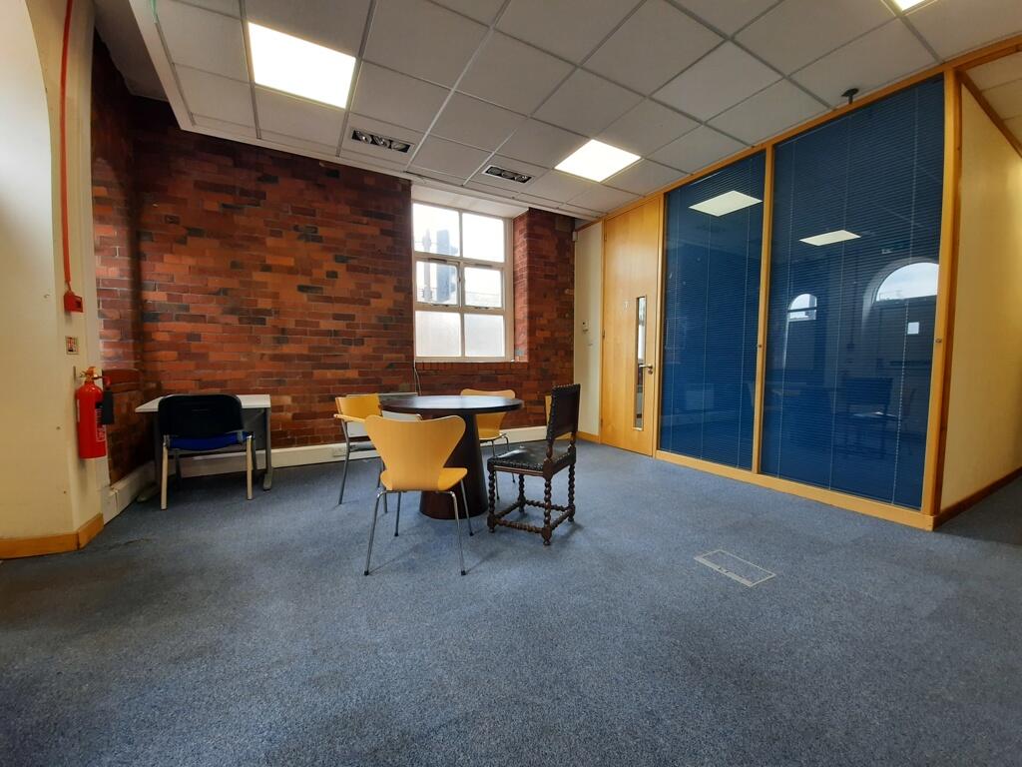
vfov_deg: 89.9
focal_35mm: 13
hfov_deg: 106.2
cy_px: 384
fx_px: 384
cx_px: 511
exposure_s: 1/50
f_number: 2.2
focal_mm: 1.74
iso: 80
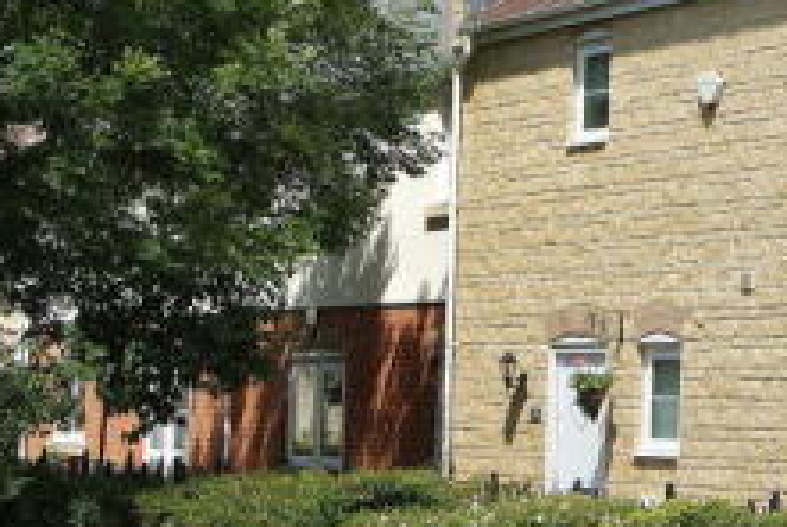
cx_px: 947
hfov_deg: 18.3
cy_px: 191
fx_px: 2320
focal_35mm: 106
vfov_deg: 12.9
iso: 100
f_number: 11
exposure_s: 1/125
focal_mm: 24
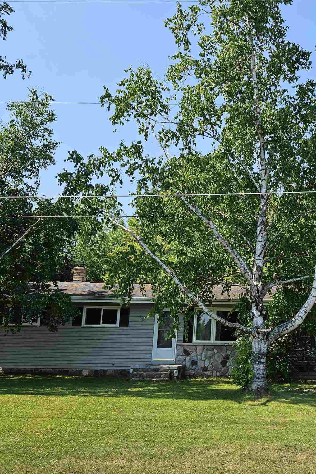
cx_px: 306
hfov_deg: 30.6
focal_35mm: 41
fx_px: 540
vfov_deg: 47.4
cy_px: 256
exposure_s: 1/1286
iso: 25
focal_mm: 5.4
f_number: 1.8
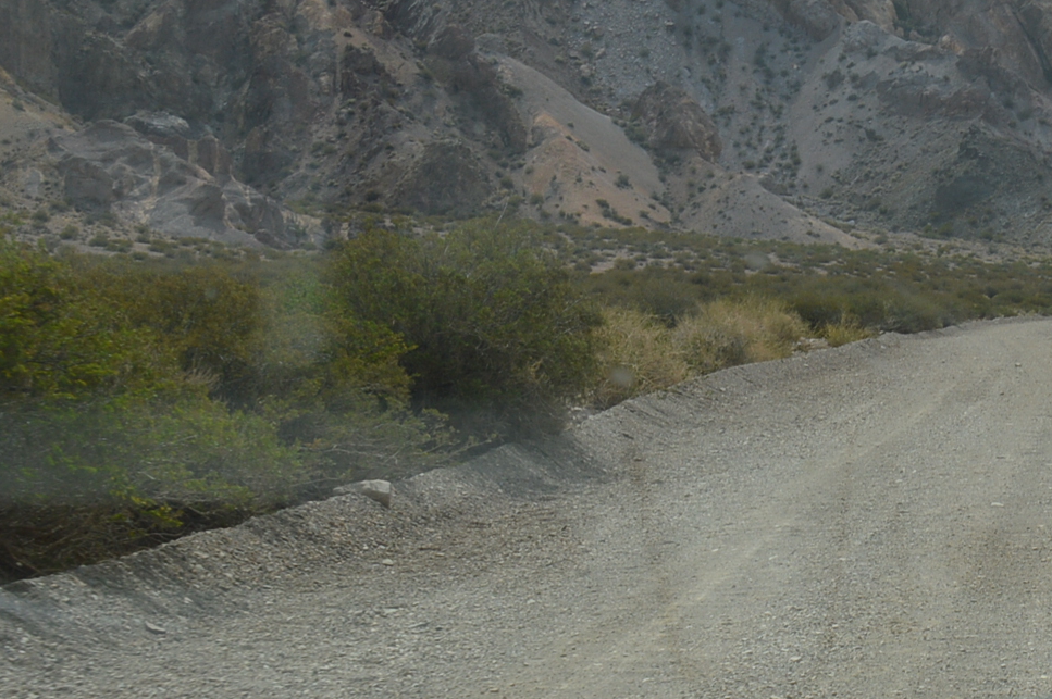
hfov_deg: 17.6
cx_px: 1160
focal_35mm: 112
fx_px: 3270
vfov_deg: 12.0
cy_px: -77
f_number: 9
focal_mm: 24
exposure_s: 1/320
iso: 100
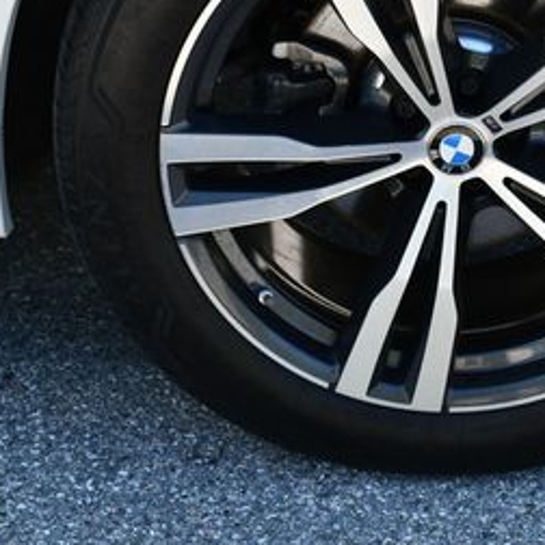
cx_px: 420
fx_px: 1692
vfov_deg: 18.2
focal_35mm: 95
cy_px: 136
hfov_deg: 18.2
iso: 220
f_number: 5.6
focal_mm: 22
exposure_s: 1/250
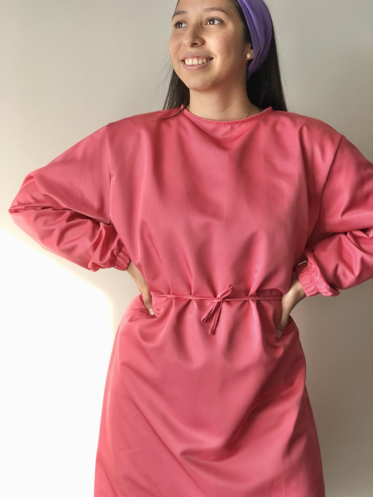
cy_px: 248
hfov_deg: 25.7
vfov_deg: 33.8
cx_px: 186
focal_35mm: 57
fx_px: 819
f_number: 2.8
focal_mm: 6.6
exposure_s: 1/40
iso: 20
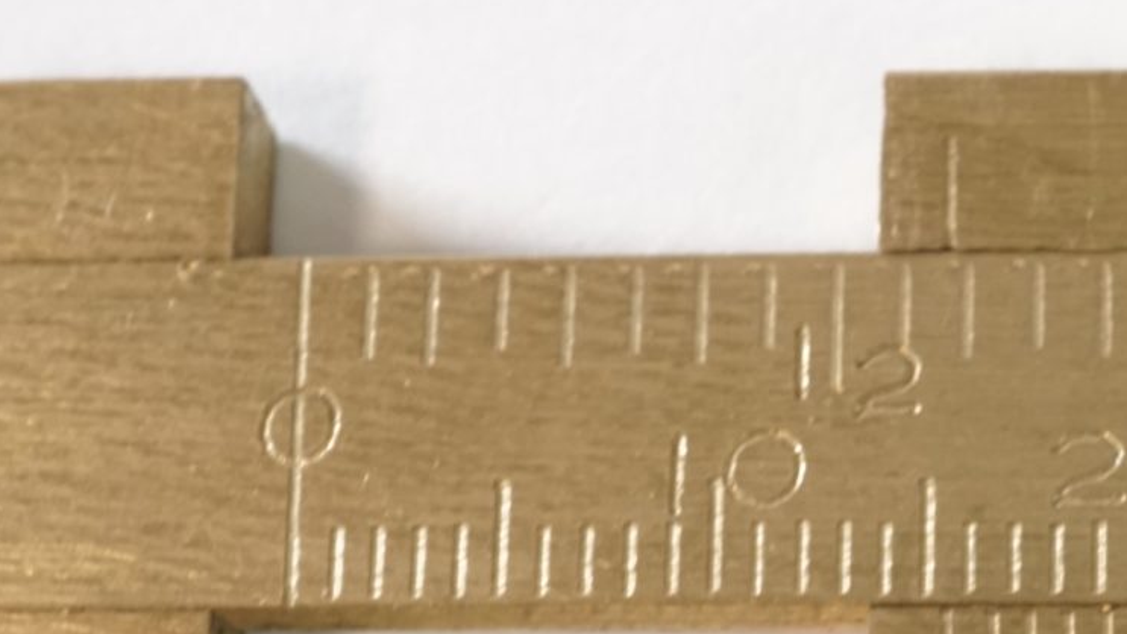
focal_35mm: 130
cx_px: 1206
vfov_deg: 9.2
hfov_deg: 16.1
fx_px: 3885
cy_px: 847
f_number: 13
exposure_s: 1/50
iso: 1000
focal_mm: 30
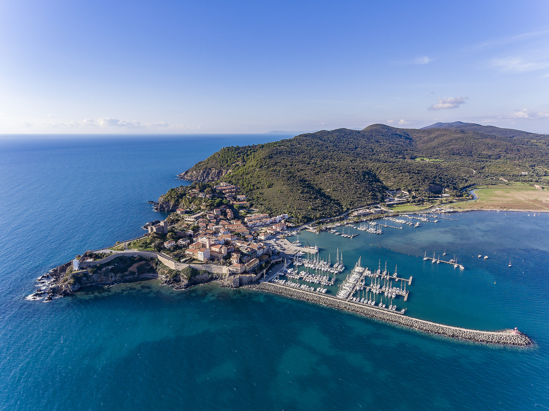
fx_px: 317
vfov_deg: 66.0
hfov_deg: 81.8
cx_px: 274
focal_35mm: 20
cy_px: 206
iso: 100
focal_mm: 3.61
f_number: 2.8
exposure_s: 1/610
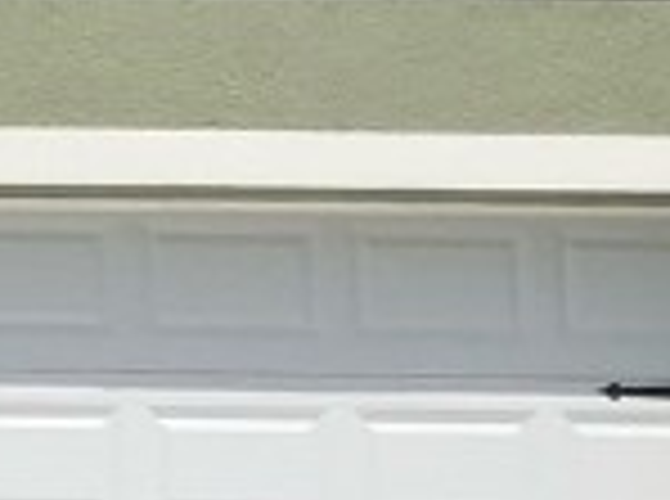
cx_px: -1120
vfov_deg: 7.7
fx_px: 3727
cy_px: 396
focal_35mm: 193
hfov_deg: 8.9
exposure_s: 1/6098
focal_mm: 3.99
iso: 20
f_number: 1.8
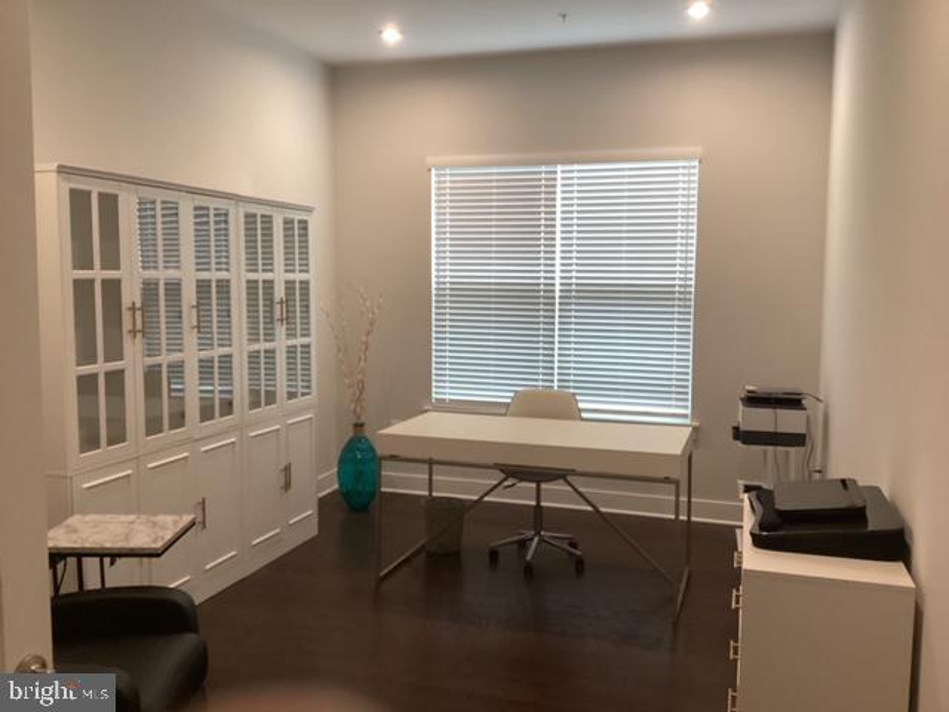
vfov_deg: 45.4
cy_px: 356
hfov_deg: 58.4
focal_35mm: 31
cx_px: 474
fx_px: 850
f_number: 2.4
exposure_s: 1/60
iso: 160
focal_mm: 3.3
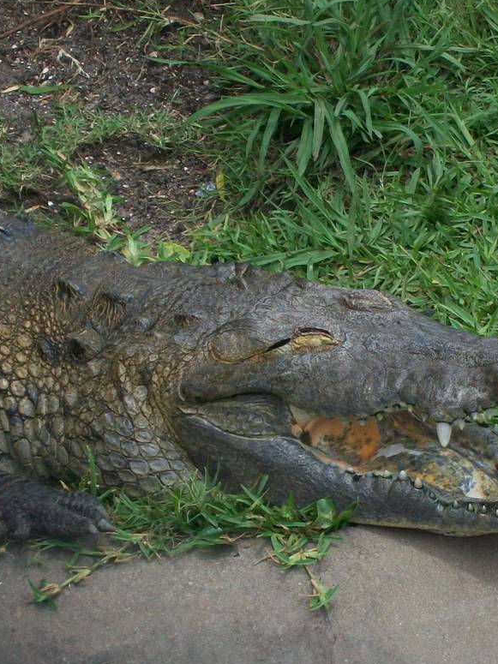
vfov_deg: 8.9
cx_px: 339
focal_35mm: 223
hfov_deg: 6.7
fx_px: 4279
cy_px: 435
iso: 64
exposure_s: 1/320
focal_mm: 18
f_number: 4.8
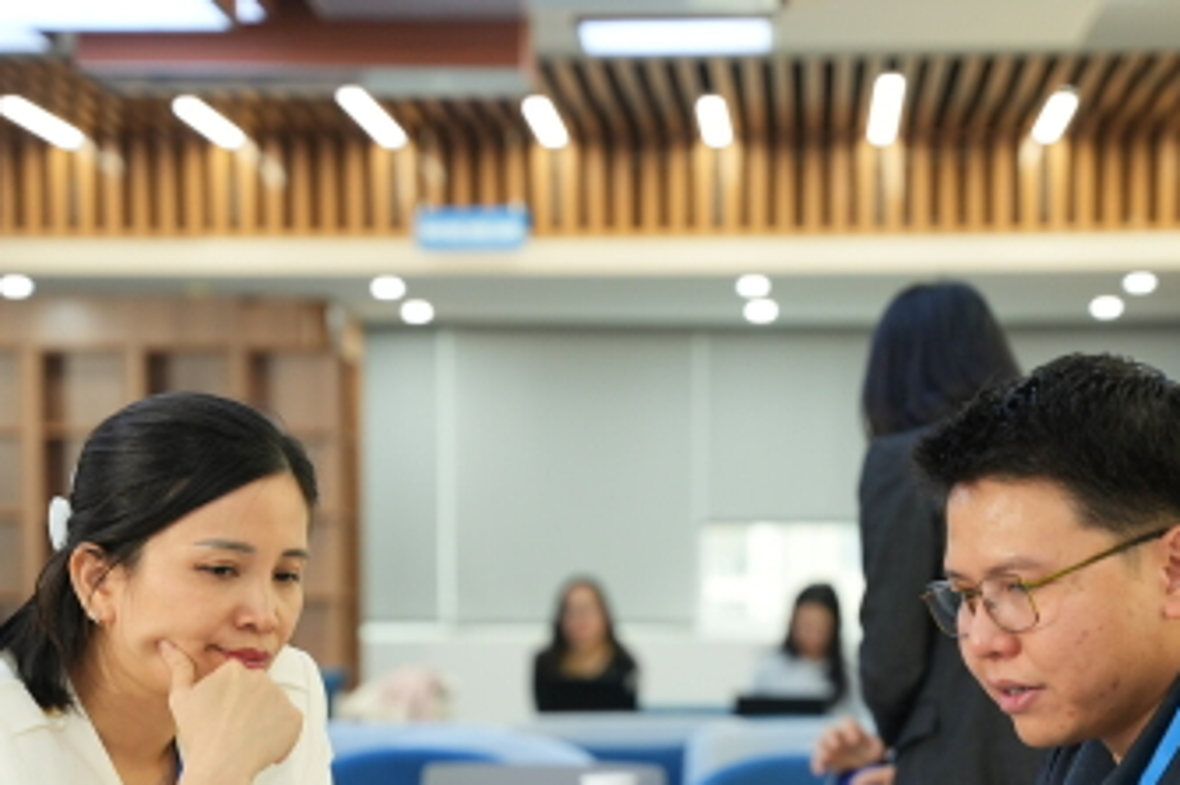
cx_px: 641
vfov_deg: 10.6
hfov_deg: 15.9
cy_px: 790
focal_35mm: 129
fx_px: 4213
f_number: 3.2
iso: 640
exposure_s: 1/100
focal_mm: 63.3
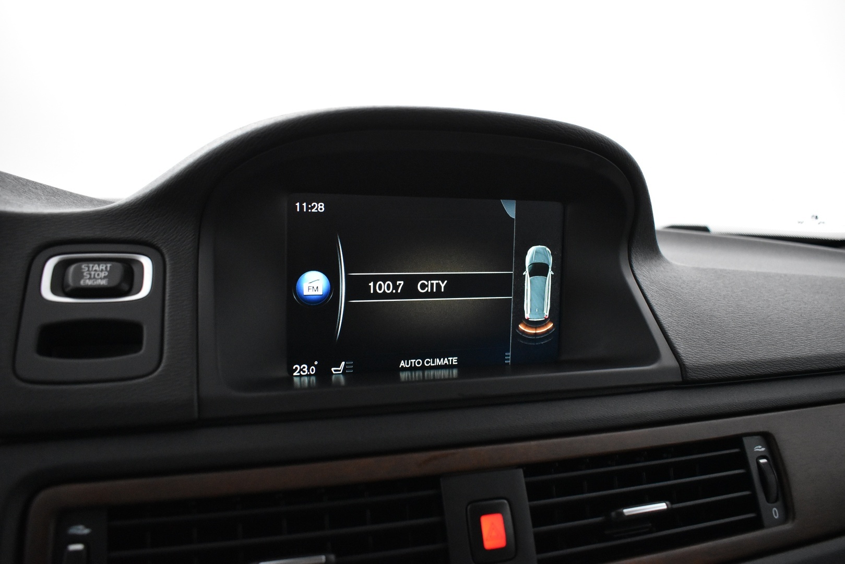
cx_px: 422
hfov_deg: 67.4
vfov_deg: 47.9
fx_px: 634
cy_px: 282
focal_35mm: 27
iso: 3200
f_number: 4
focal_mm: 18
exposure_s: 1/60
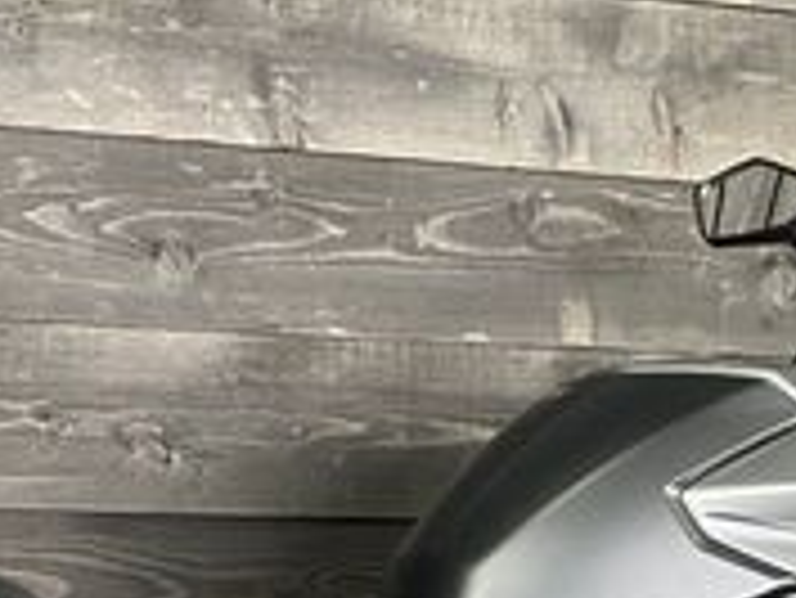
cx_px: 418
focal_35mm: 94
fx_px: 2163
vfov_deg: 14.8
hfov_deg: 20.9
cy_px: 845
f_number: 1.6
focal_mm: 4.2
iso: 500
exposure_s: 1/50
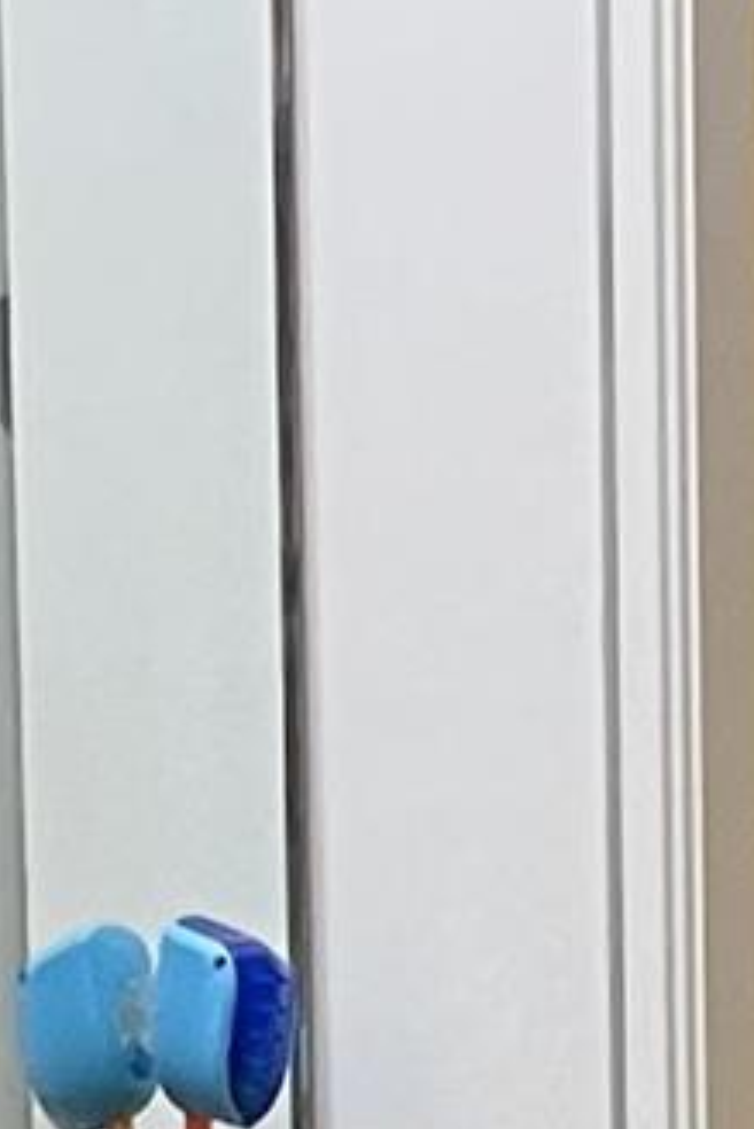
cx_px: 1591
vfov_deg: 7.5
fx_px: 7939
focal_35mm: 253
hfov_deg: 5.3
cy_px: 2929
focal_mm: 4.2
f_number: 1.6
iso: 80
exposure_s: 1/60
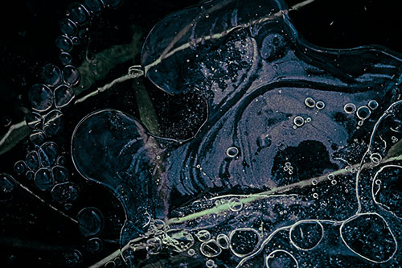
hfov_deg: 9.8
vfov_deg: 6.5
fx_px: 2344
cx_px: 201
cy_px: 134
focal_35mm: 210
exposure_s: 1/1250
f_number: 6.3
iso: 1000
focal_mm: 210
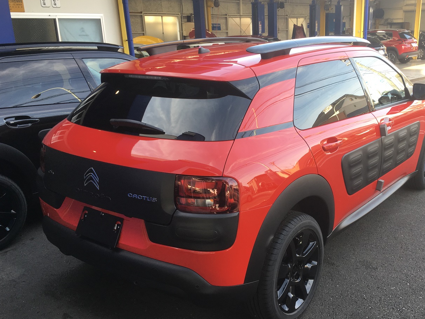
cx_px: 252
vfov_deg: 39.6
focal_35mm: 36
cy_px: 176
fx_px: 442
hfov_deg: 51.1
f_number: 2.2
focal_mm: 4.15
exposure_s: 1/120
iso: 32
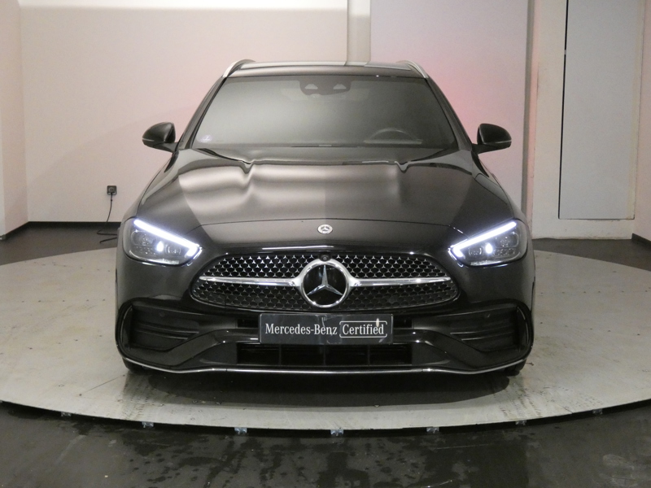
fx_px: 1034
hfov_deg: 34.9
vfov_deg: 26.6
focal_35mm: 55
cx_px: 326
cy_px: 244
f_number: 4
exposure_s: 1/80
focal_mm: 9.9
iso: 1600
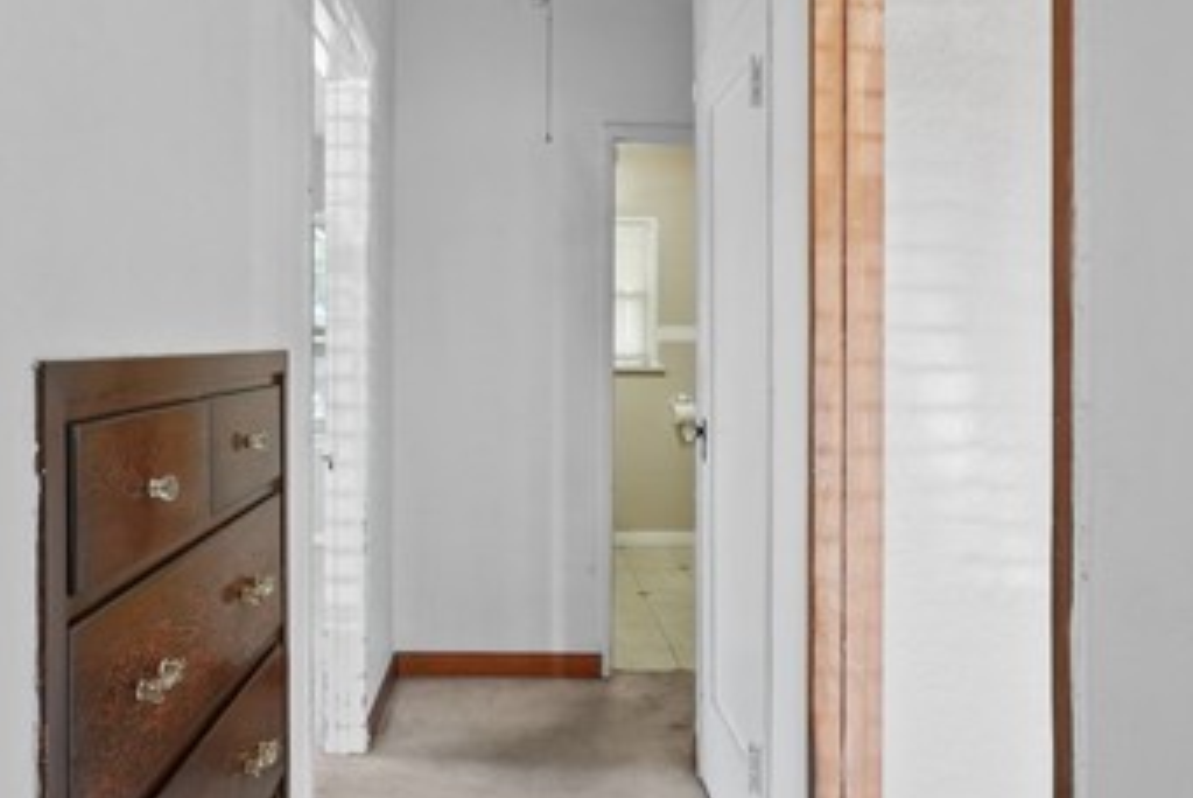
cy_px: 376
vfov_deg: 43.7
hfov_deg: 61.8
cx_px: 553
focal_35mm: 30
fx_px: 995
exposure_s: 1/15
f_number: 4
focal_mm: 16
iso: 1250
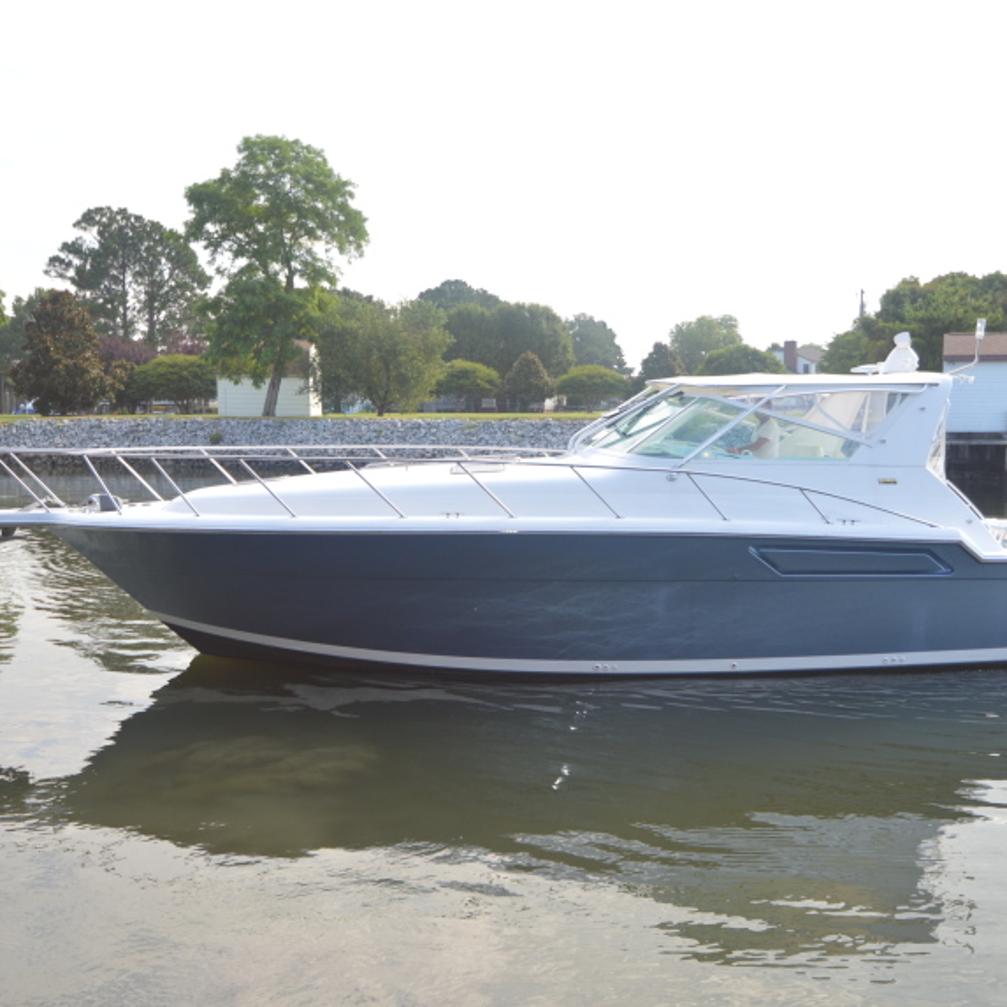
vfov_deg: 46.0
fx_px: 1185
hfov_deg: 45.9
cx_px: 580
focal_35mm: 36
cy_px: 515
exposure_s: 1/200
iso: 100
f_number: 4.5
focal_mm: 18
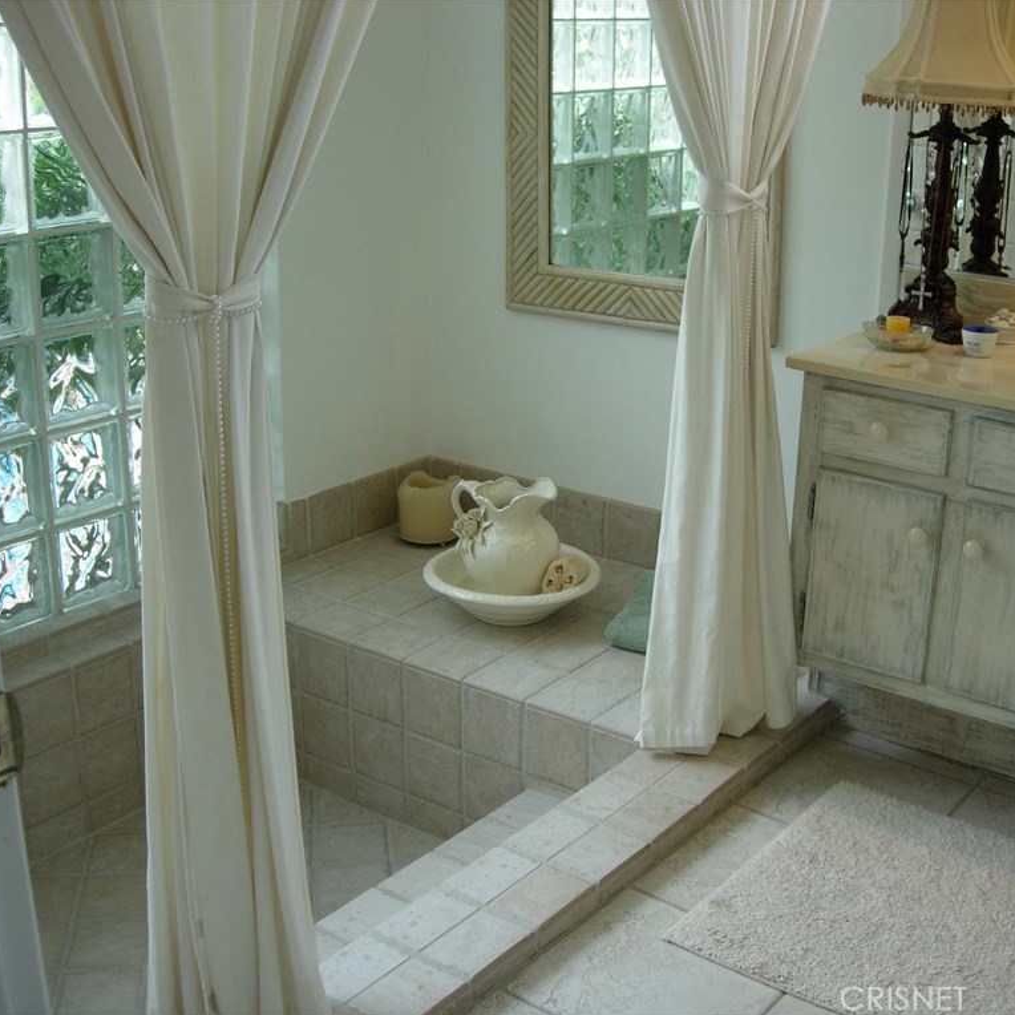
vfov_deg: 37.6
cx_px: 602
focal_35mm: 45
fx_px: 1493
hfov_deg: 37.4
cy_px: 508
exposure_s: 1/85.4
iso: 64
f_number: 2.8
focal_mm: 7.8
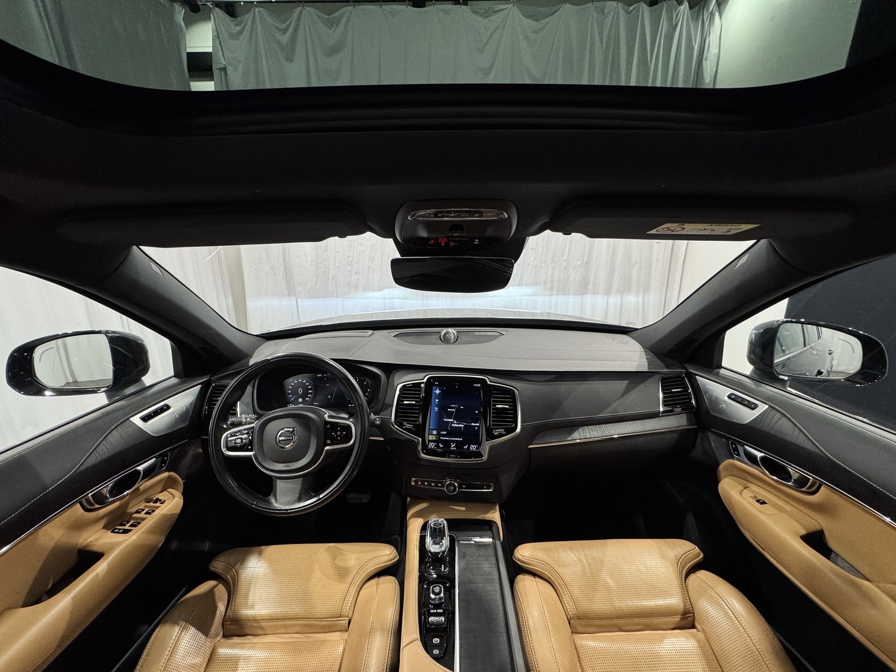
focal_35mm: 14
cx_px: 448
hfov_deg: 102.1
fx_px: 362
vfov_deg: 85.7
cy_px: 336
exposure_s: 1/100
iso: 250
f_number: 2.2
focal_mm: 2.22
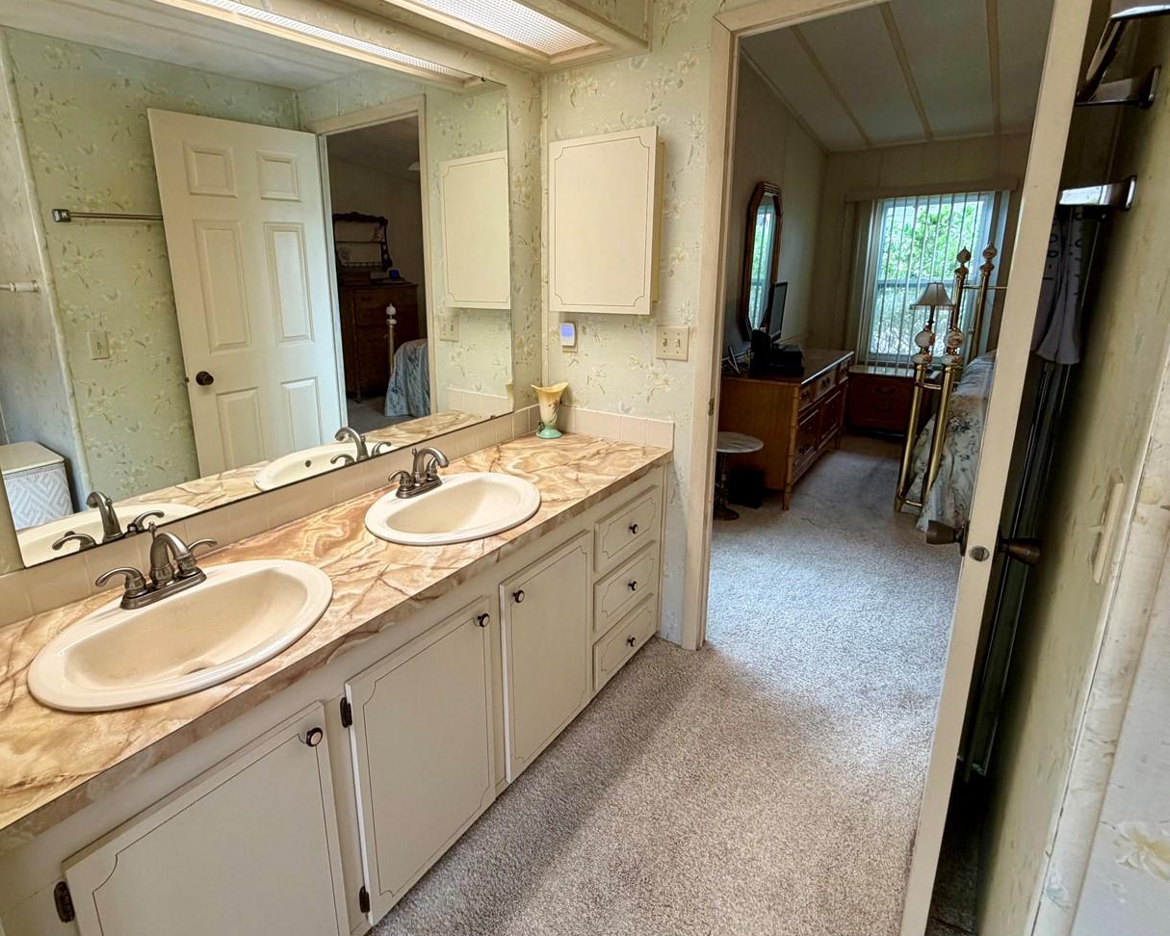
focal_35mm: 18
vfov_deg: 73.6
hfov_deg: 85.9
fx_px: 623
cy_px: 417
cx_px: 507
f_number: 2.2
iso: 160
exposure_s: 1/120
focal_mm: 2.22
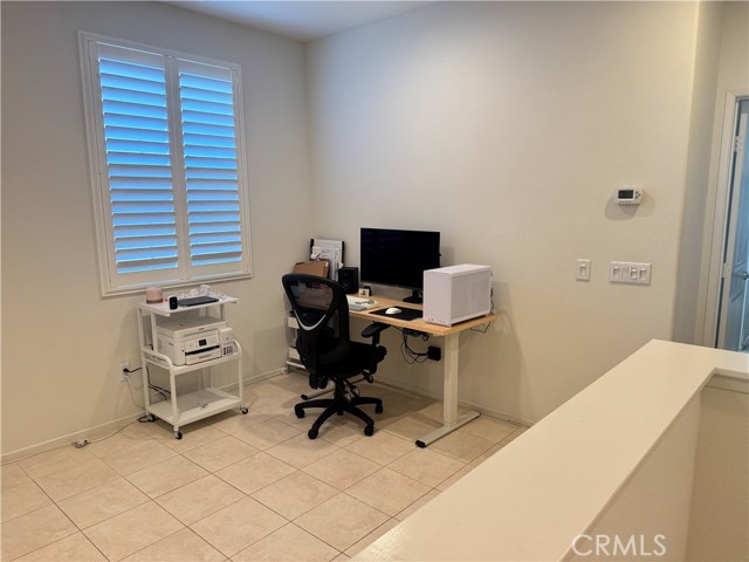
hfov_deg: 71.6
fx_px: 519
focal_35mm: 24
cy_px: 281
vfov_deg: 56.8
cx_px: 374
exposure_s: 1/60
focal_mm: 6.76
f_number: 1.78
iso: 160
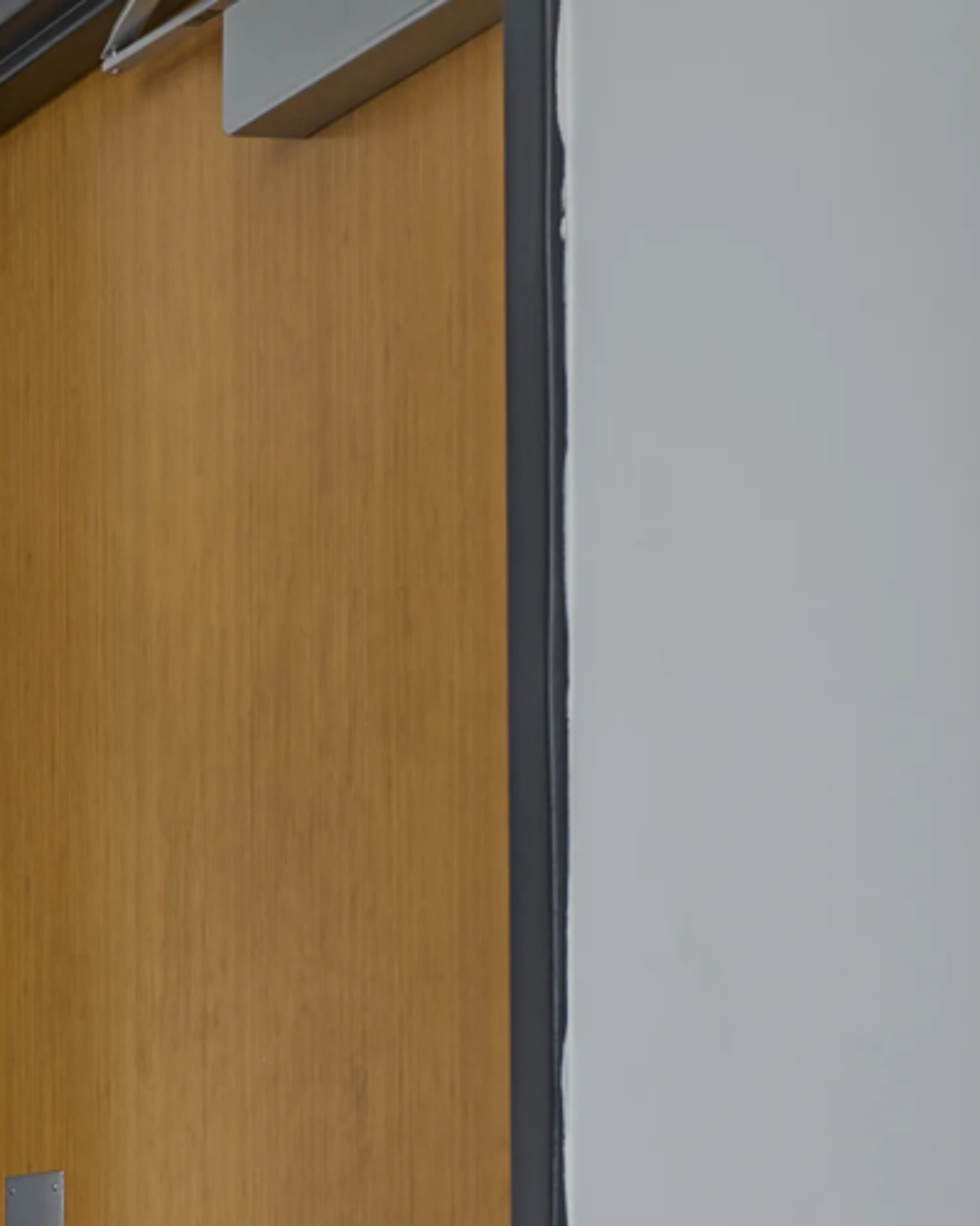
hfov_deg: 11.1
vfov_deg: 17.8
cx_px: -1722
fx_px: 3750
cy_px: 1429
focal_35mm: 103
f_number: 5
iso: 250
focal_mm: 21.5
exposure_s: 1/100
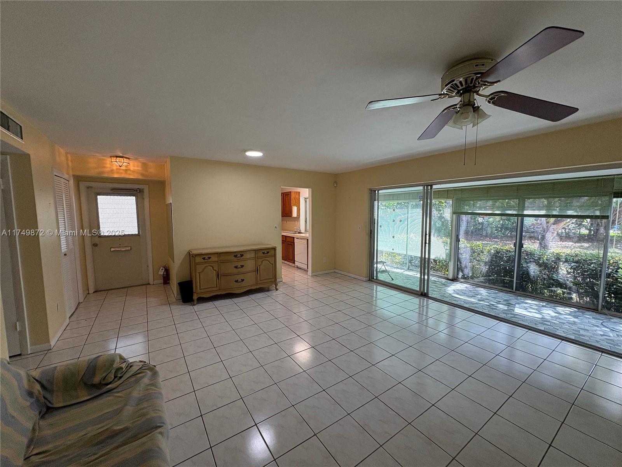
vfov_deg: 85.7
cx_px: 311
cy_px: 234
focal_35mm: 14
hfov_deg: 102.1
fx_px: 252
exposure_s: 1/120
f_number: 2.2
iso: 125
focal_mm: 2.22
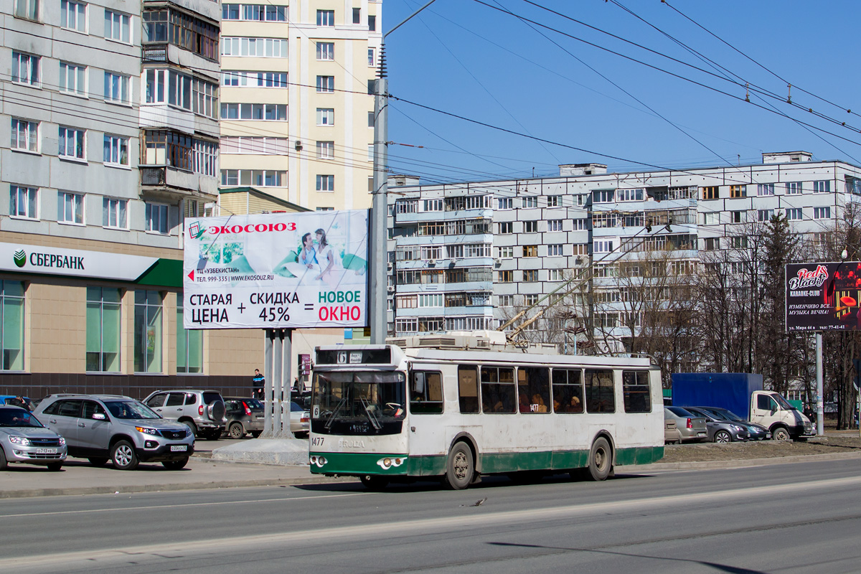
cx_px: 430
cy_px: 287
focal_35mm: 52
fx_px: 1256
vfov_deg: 25.8
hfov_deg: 37.9
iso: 200
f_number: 6.3
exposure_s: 1/1000
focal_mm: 35
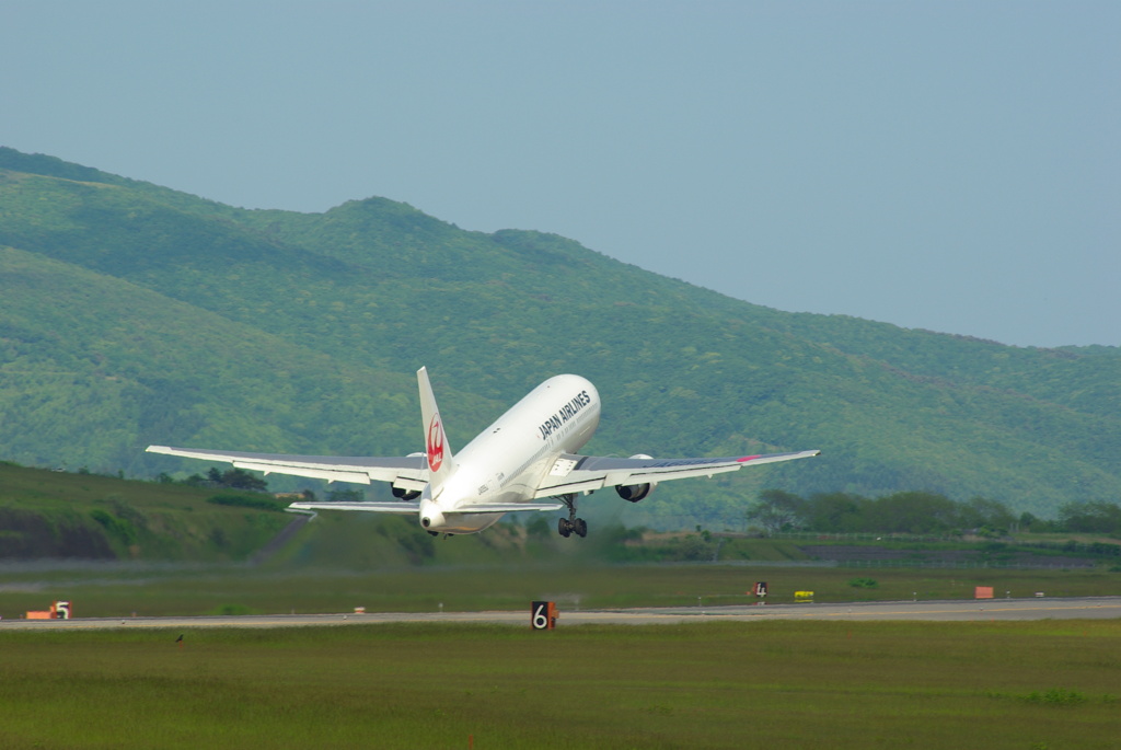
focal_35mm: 450
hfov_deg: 4.6
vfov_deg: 3.1
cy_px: 375
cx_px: 560
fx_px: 14026
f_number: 10
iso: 100
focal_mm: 300
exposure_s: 1/160
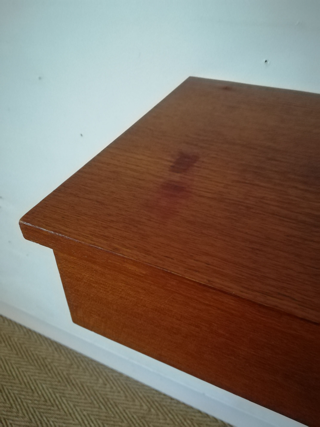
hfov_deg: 53.1
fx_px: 320
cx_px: 160
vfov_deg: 67.3
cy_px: 214
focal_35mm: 26
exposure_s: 1/14.3
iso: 1000
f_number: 2.2
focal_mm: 3.83
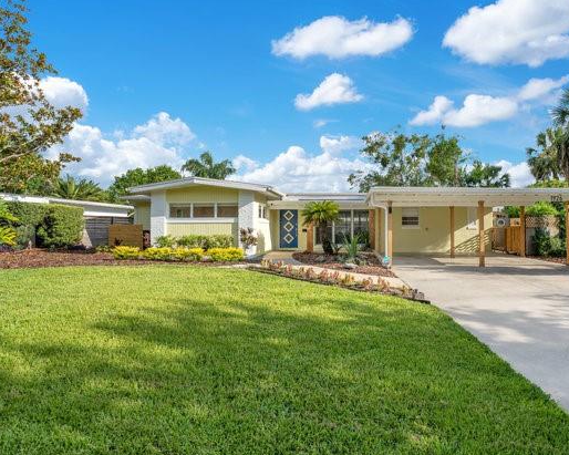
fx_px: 320
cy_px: 220
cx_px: 354
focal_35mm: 19
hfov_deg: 81.8
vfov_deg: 70.8
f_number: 10
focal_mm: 16
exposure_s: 1/160
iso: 100
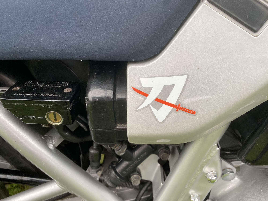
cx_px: 134
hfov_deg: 67.3
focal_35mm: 26
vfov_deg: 53.1
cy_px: 100
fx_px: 201
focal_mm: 4.25
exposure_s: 1/109
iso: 125
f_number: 1.8
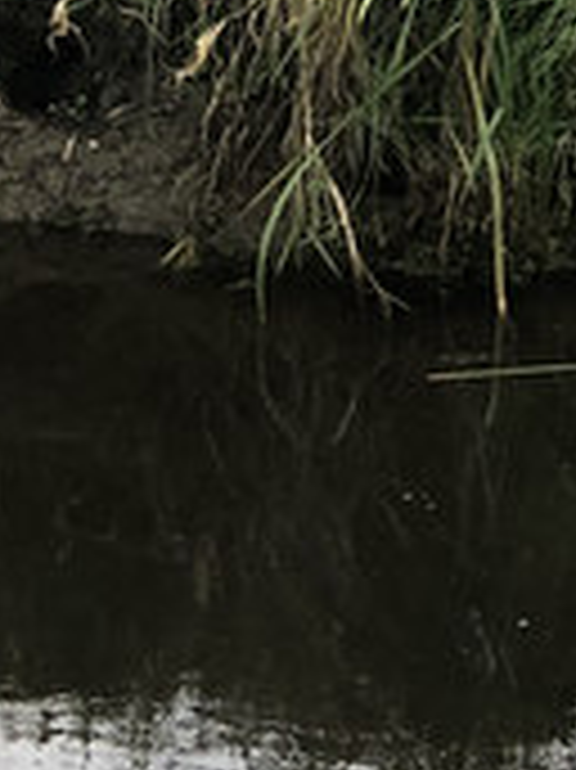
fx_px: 6909
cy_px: 369
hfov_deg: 4.8
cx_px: 148
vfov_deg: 6.4
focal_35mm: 311
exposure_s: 1/120
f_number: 2.8
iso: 80
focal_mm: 6.6
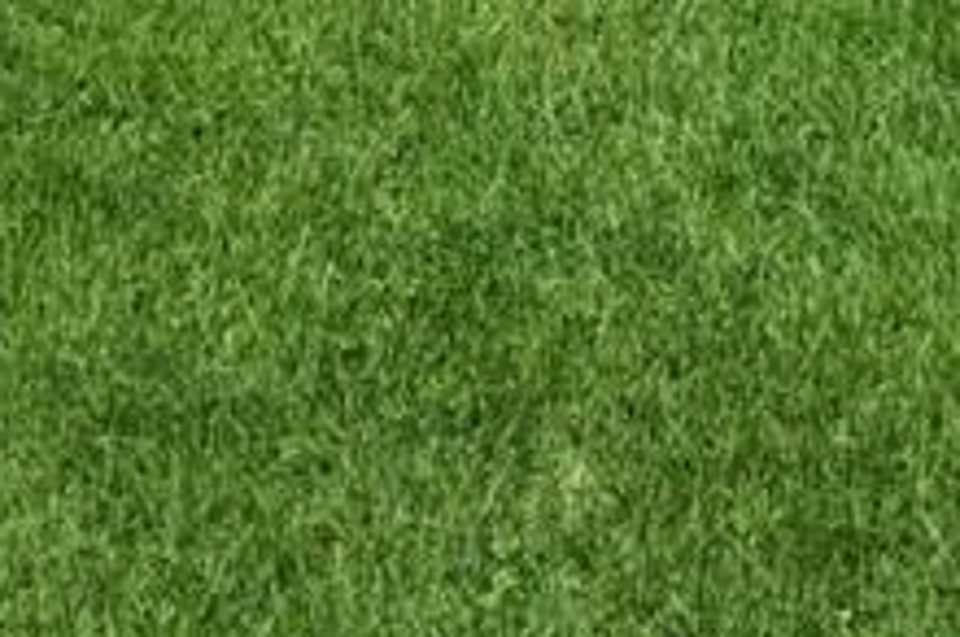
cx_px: 1078
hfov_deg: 15.2
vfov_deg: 8.1
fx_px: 3488
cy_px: -1588
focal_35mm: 131
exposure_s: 1/125
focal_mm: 18
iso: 200
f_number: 11
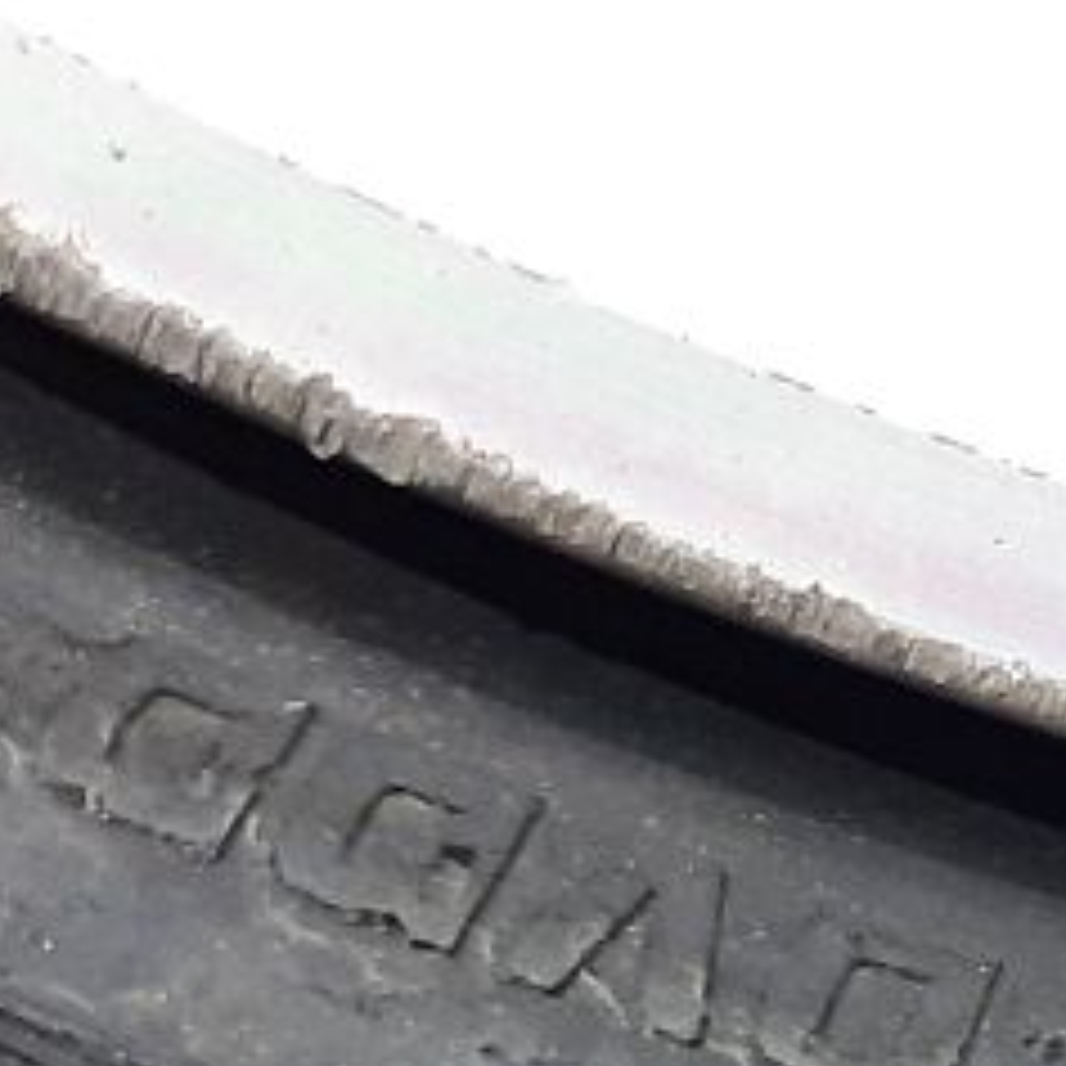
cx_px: 2253
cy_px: 927
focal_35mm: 112
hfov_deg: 13.1
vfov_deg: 15.4
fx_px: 3902
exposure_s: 1/50
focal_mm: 4.6
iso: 320
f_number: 2
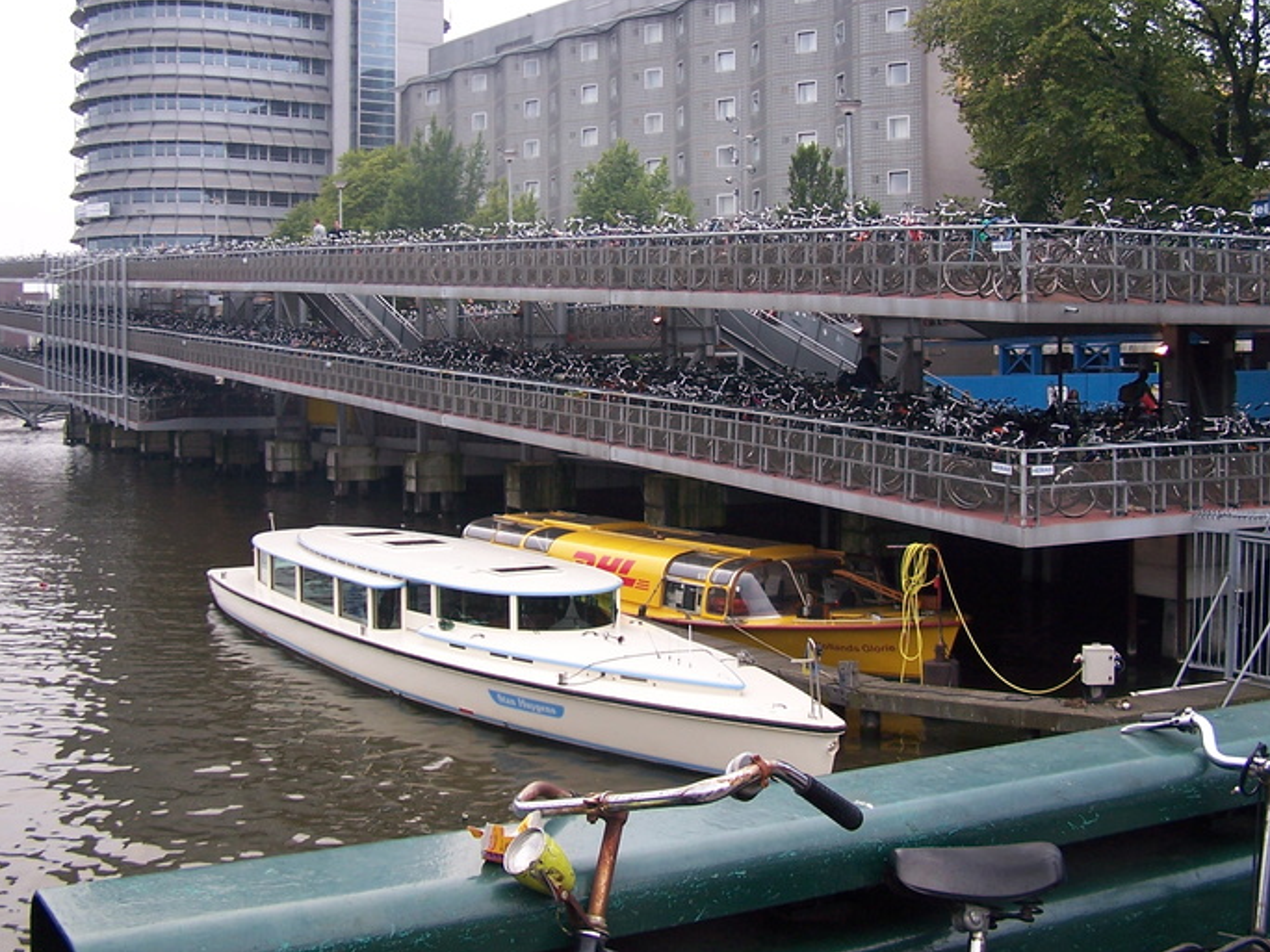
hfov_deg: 42.9
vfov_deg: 32.8
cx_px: 631
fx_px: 1614
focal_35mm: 44
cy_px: 406
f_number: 2.8
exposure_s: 1/90
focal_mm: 6.3
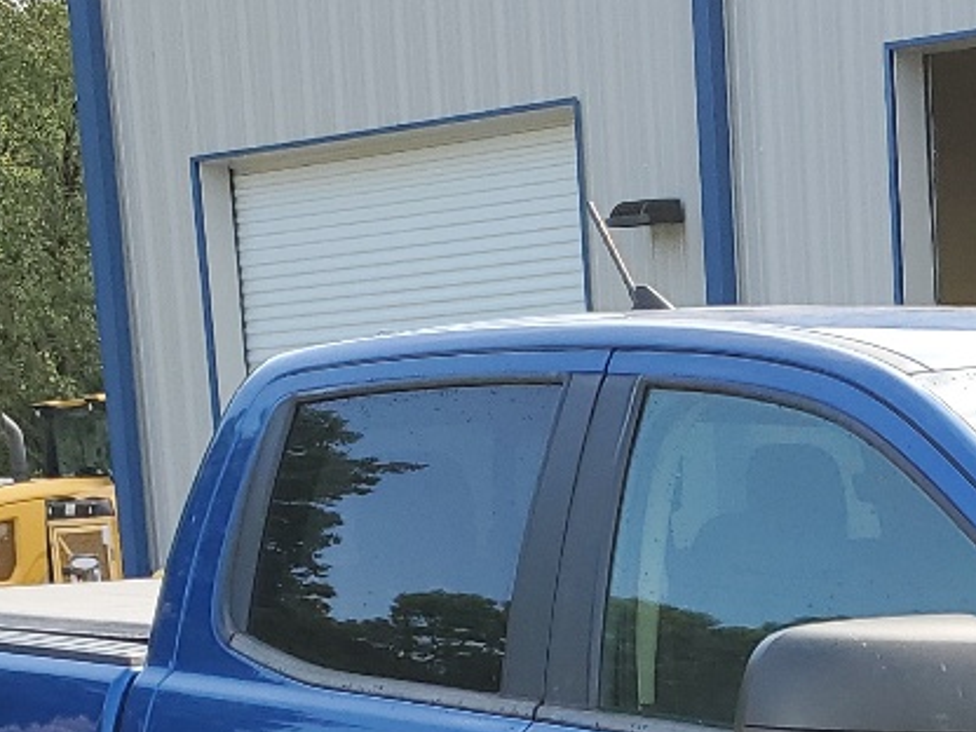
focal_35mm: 100
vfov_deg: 13.8
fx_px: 2820
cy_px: 1138
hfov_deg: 18.1
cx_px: 1326
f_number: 1.5
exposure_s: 1/769
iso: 50
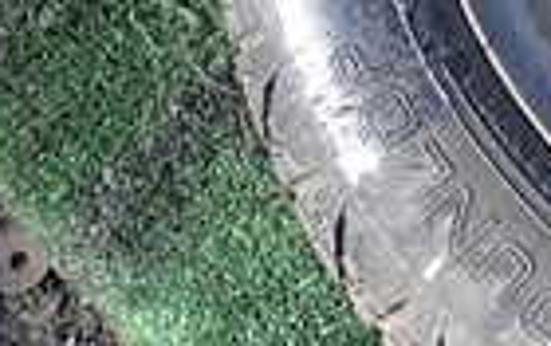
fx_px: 2046
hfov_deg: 13.5
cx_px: 1035
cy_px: -153
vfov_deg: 9.4
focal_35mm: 136
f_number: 3.2
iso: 100
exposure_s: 1/320
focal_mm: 5.4
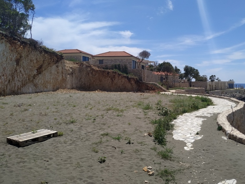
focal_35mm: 29
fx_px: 205
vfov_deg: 48.1
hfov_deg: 61.2
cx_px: 146
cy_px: 80
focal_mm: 3.94
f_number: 1.9
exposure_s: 1/4096
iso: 100
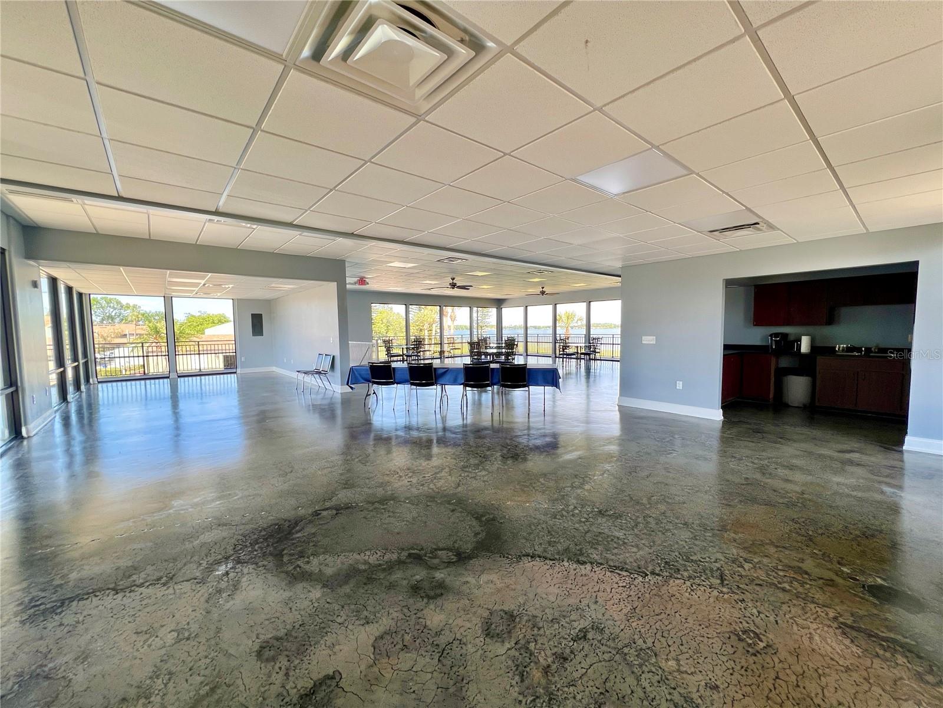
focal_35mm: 13
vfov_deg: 89.9
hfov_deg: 106.2
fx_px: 354
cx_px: 472
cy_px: 354
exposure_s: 1/193
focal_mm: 1.57
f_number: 1.8
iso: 32
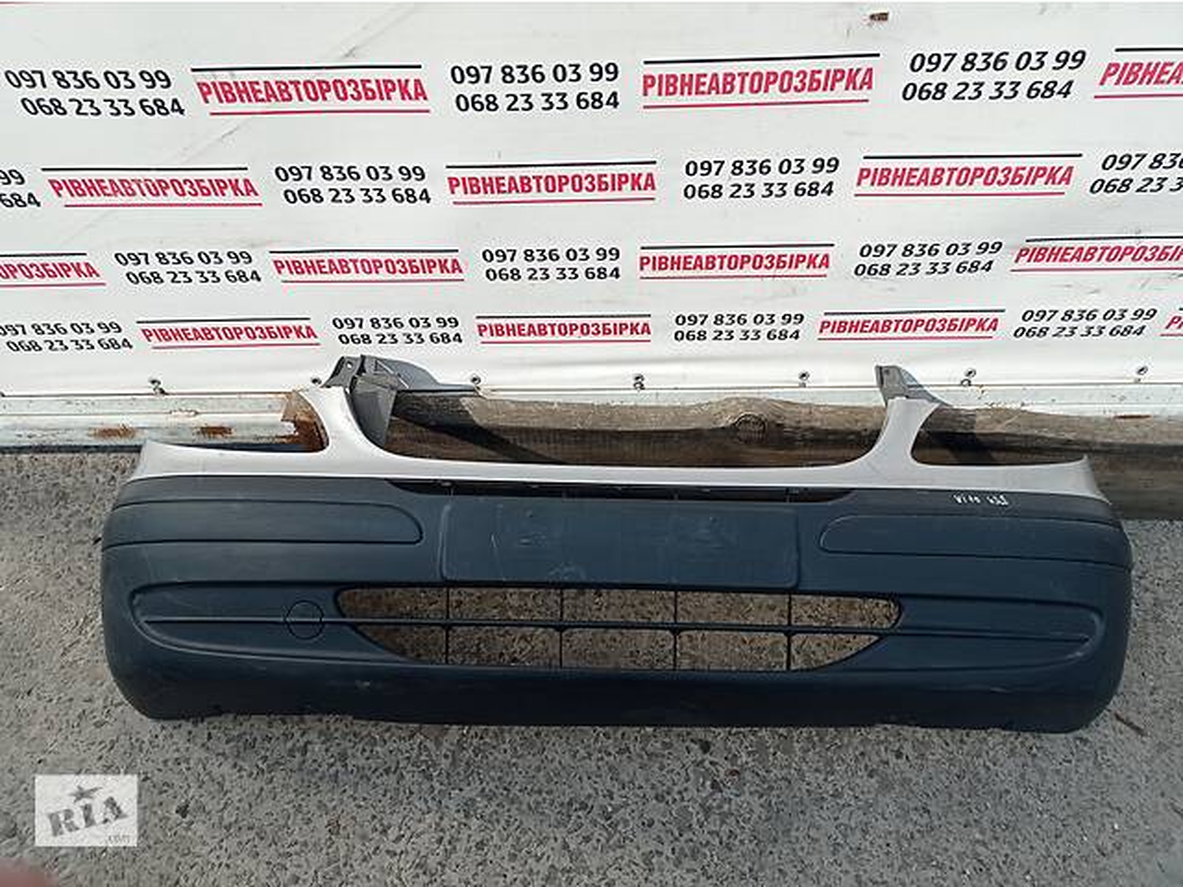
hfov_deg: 63.4
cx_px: 592
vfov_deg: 49.7
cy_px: 444
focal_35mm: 28
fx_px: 957
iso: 104
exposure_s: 1/2128
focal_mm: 4.7
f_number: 1.8
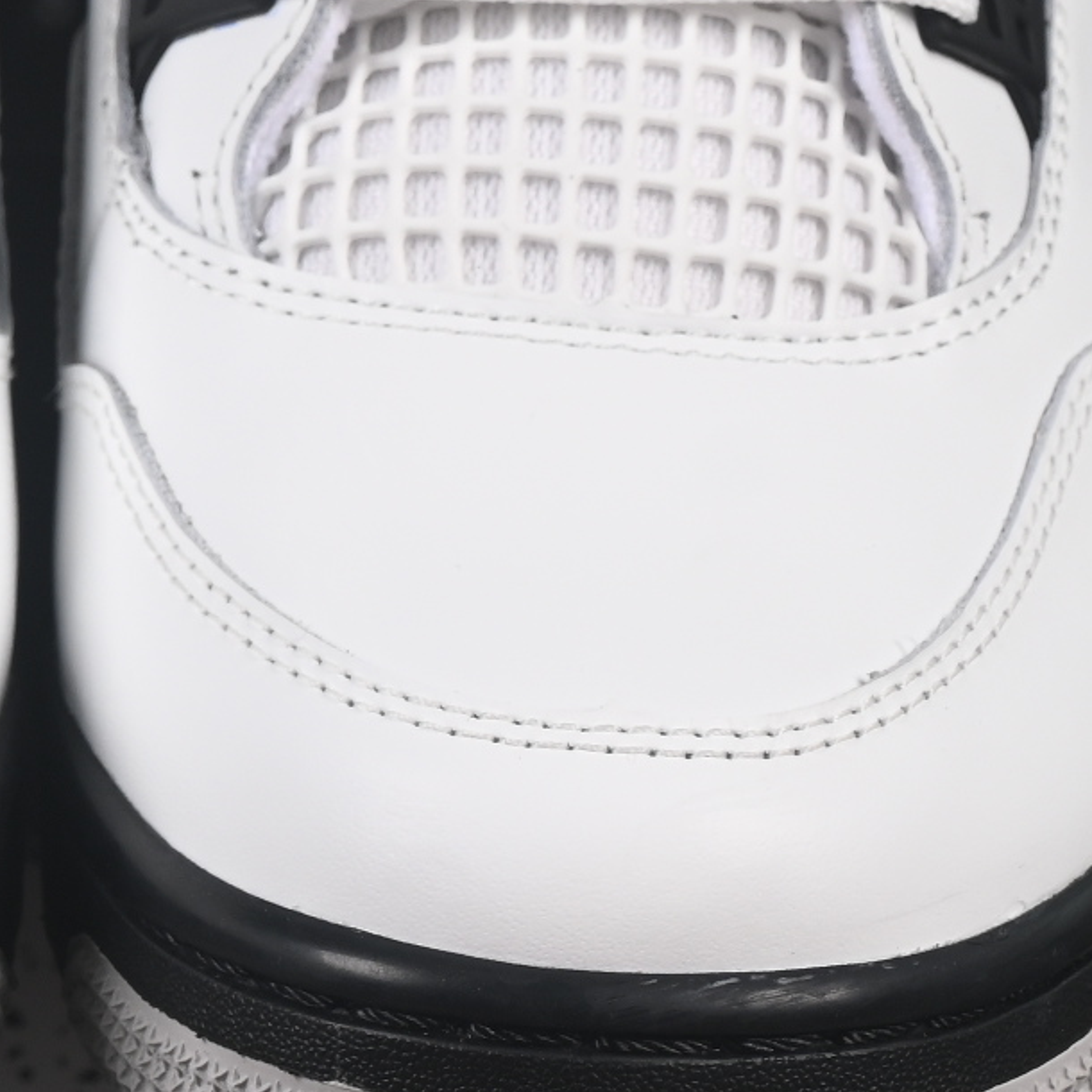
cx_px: 36
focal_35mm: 291
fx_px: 10386
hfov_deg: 6.0
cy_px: 224
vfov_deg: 6.0
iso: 160
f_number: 8
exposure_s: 1/80
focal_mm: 50
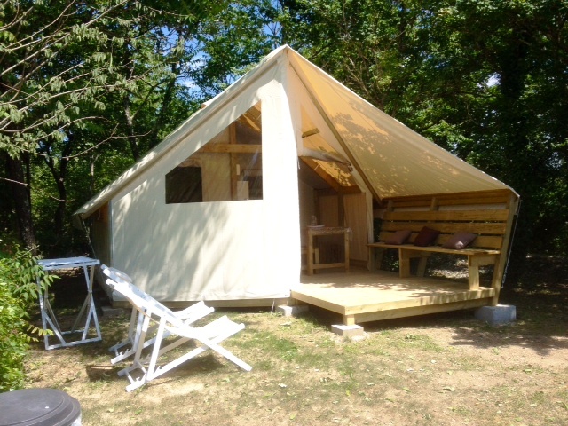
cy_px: 213
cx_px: 284
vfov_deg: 40.7
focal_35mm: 35
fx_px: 574
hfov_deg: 52.6
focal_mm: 4.28
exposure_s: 1/1151
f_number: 2.4
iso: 64
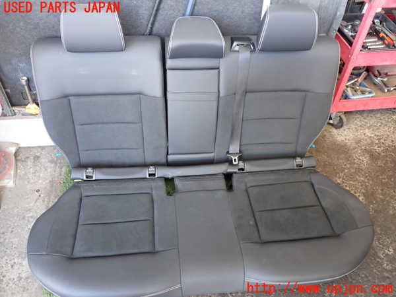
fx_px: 343
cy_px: 148
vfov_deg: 46.8
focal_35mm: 30
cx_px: 198
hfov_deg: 60.0
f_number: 2.3
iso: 500
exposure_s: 1/30
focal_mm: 5.4
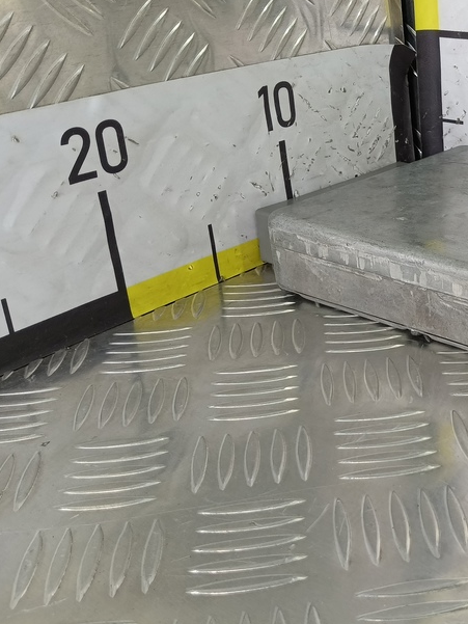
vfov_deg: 41.1
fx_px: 829
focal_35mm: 46
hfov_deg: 28.7
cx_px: 508
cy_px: 261
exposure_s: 1/100
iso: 125
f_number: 1.6
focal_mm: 4.11
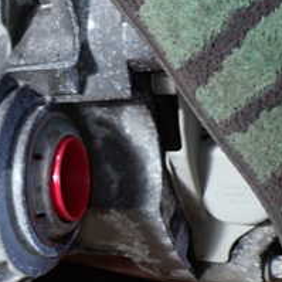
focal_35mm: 80
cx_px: -128
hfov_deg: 19.2
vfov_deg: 21.6
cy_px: 154
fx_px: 737
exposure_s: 1/50
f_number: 2.3
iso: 200
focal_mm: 5.4
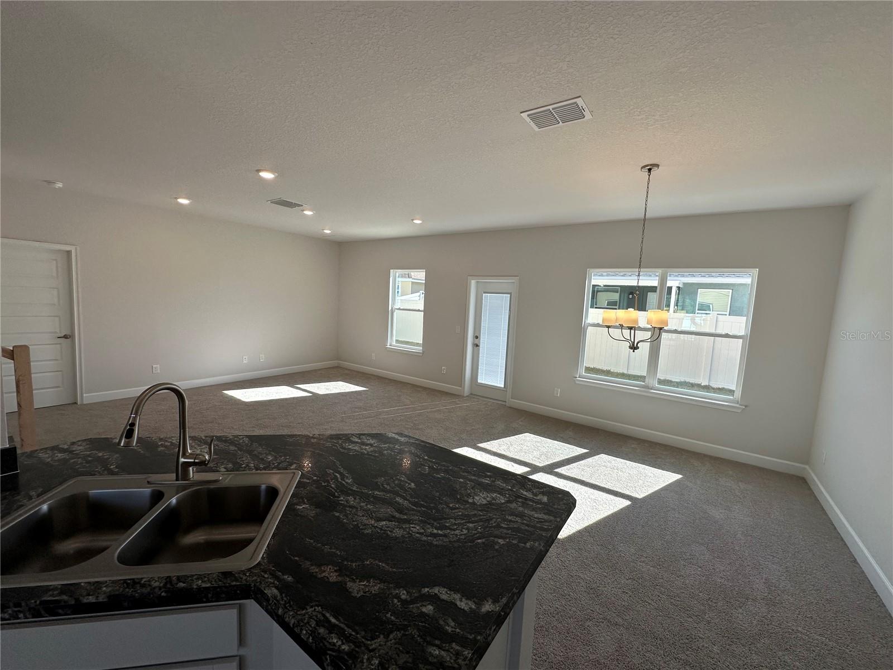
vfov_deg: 85.7
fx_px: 361
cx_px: 446
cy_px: 335
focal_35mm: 14
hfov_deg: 102.1
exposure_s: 1/331
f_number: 2.2
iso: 40
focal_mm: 2.22
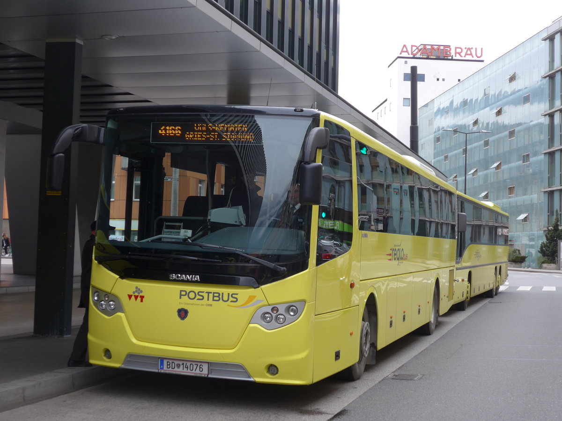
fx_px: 893
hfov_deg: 34.9
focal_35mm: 55
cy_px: 210
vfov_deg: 26.6
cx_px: 281
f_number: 3.4
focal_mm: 11.3
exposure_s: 1/125
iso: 80
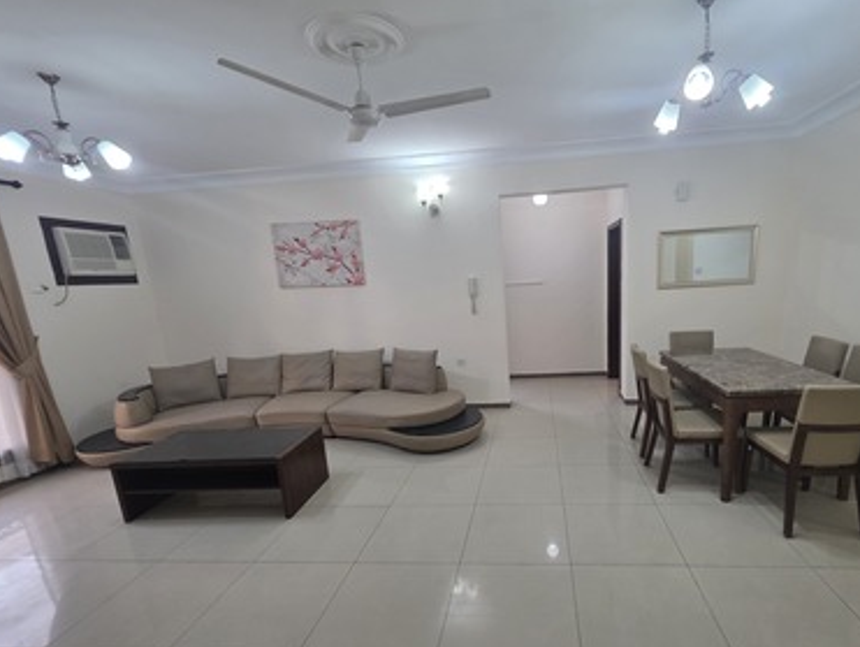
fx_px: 398
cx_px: 497
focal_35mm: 16
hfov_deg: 93.7
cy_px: 368
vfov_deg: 77.8
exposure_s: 1/100
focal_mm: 2.2
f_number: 1.9
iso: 160
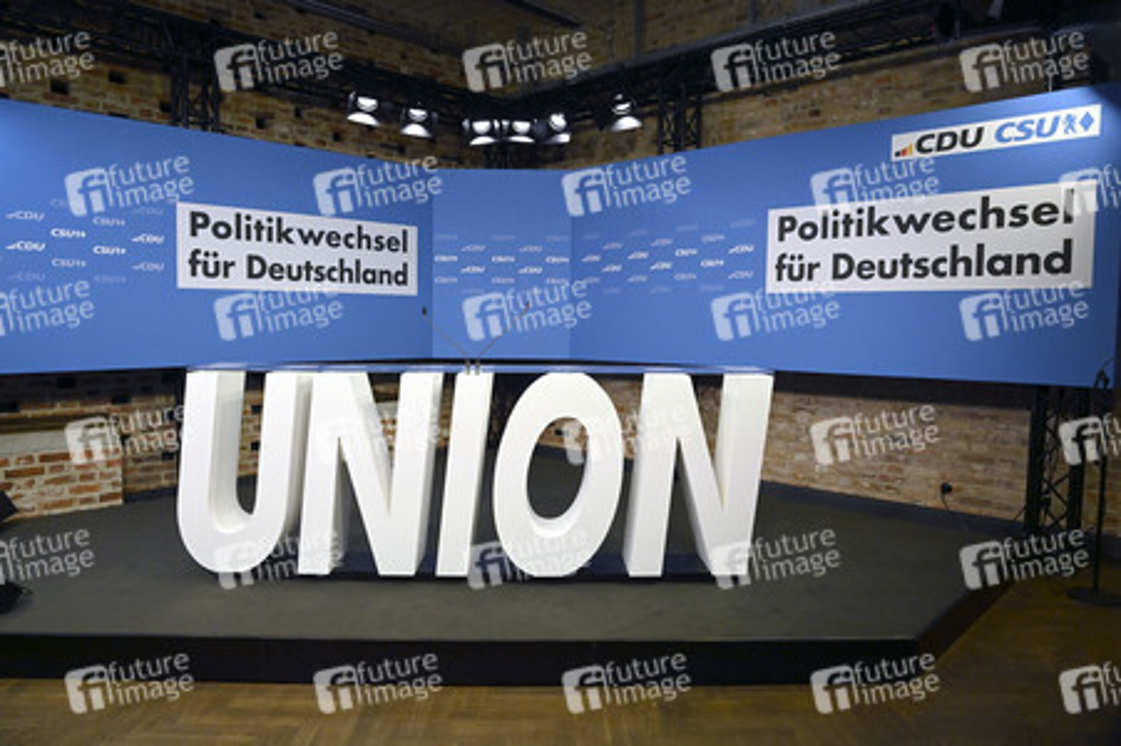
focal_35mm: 24
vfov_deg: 53.1
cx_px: 560
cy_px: 373
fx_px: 747
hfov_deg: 73.8
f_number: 6.3
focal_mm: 24
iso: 5000
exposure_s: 1/320
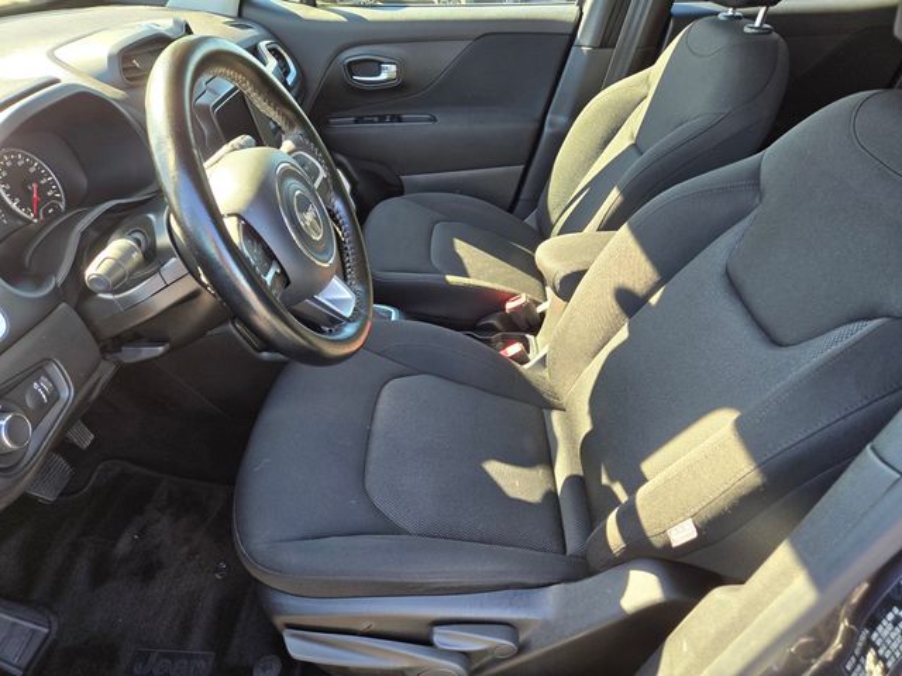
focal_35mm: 23
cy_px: 338
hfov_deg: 73.9
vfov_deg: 58.9
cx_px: 451
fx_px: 599
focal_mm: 5.4
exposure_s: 1/120
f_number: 1.8
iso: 80
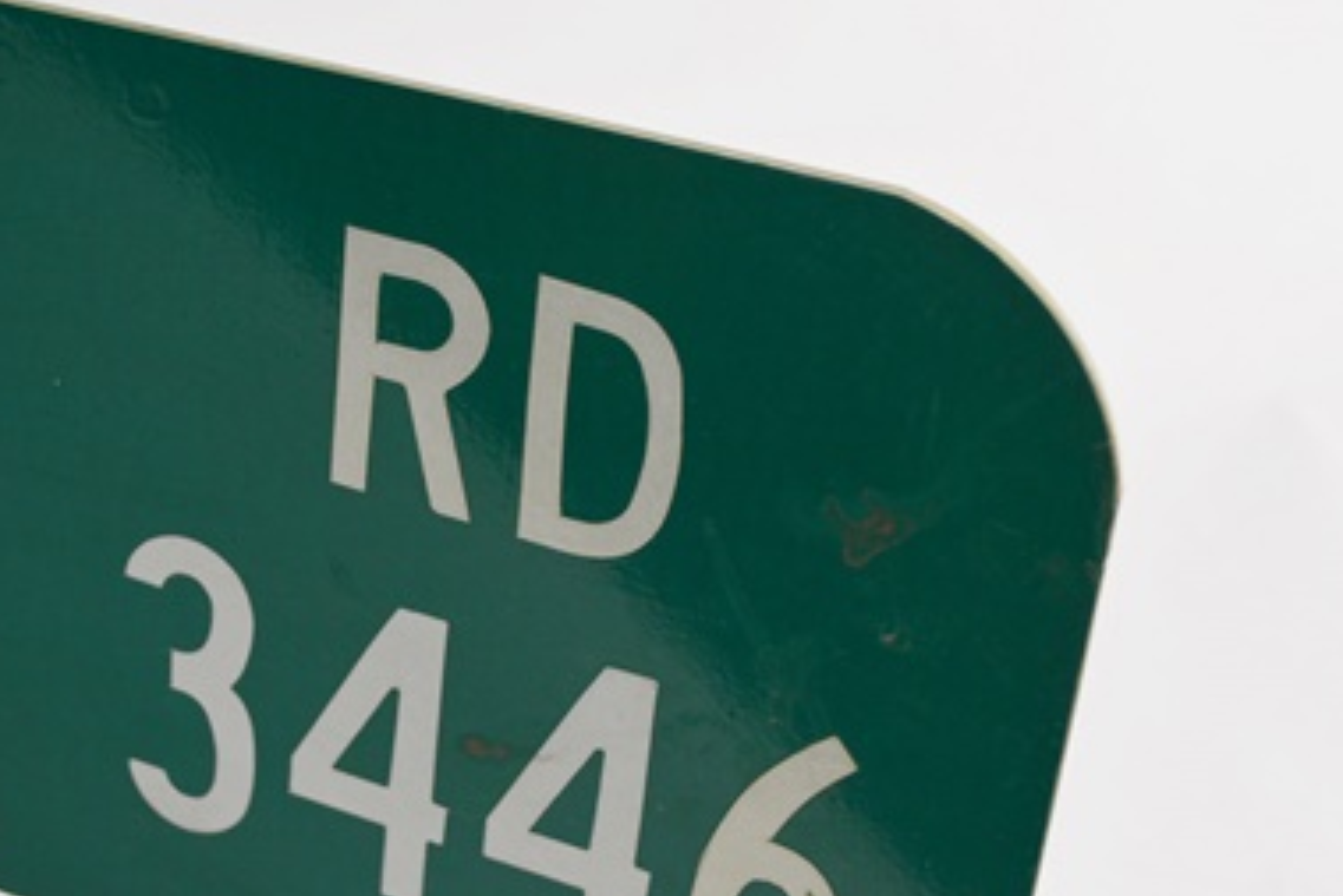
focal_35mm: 69
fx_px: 2567
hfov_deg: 29.1
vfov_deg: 19.8
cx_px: 457
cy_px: 584
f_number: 5.6
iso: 360
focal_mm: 29
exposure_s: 1/125
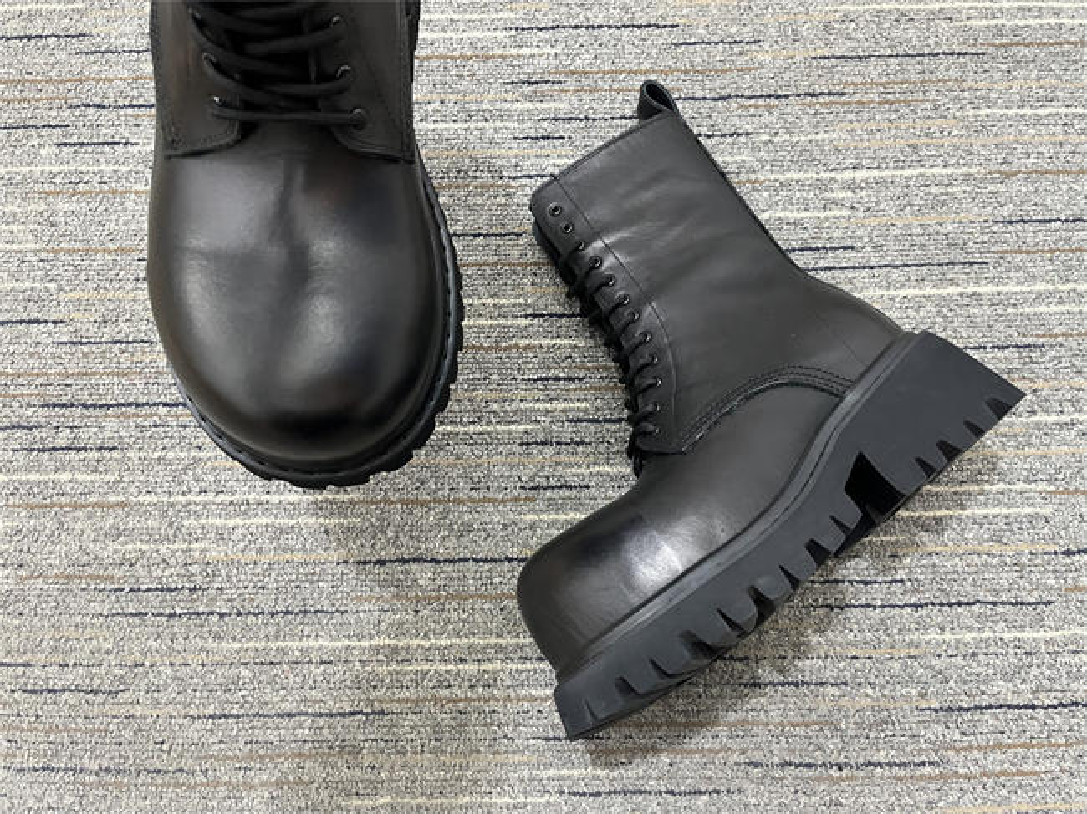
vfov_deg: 53.0
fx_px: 816
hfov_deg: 67.3
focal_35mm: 26
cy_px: 407
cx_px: 544
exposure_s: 1/60
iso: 500
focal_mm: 5.1
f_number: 1.6
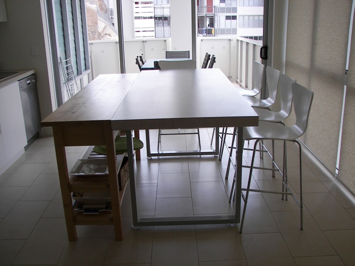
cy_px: 133
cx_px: 178
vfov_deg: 39.7
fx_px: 369
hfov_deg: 51.4
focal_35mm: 36
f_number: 2.8
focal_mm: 6
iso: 50
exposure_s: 1/160
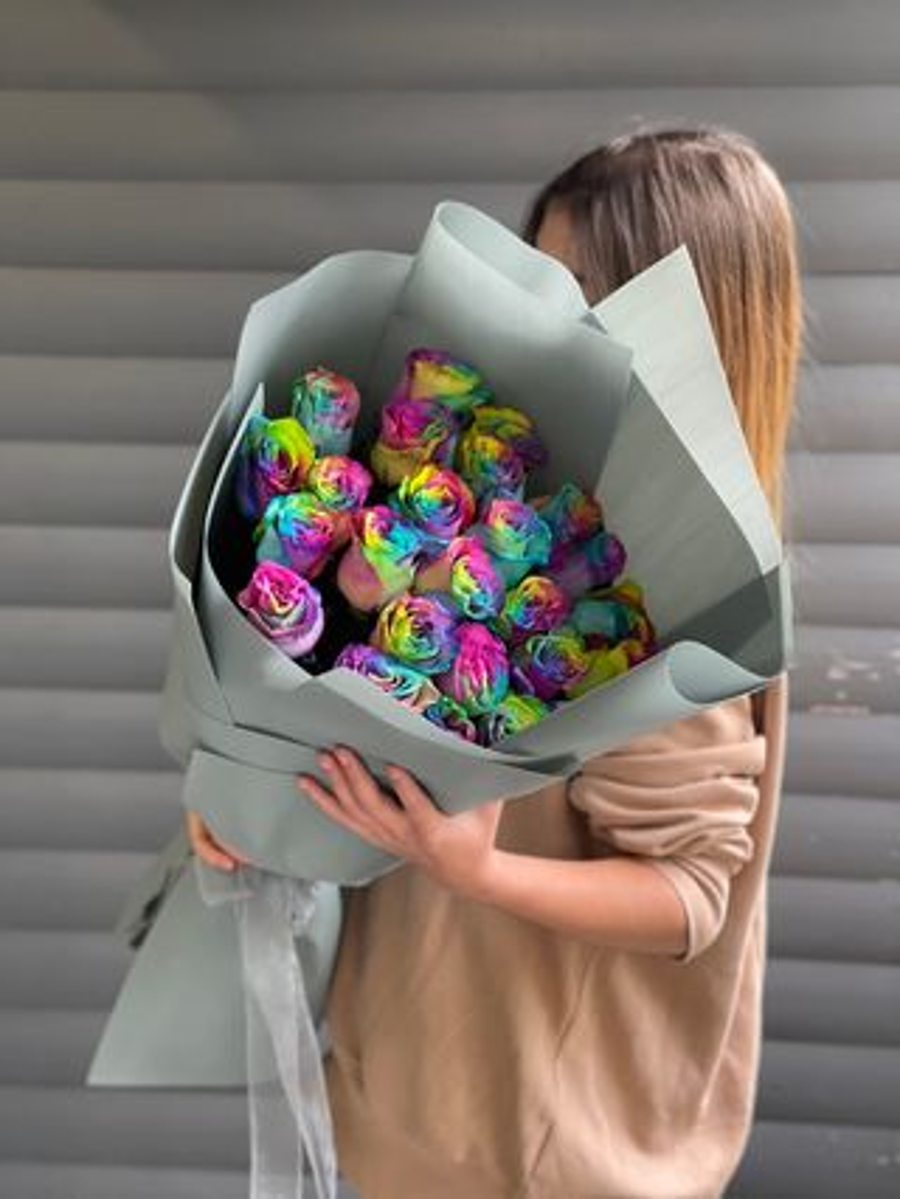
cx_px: 450
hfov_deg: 23.0
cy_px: 600
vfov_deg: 30.2
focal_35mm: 64
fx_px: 2216
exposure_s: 1/108
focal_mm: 7.5
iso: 250
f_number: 2.2
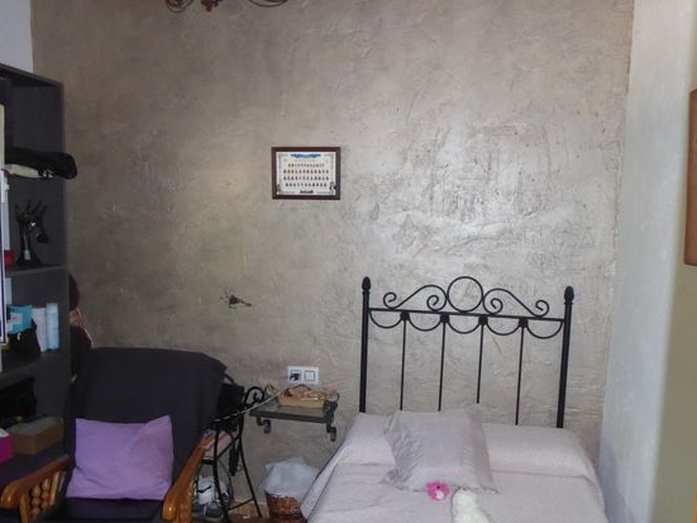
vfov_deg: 44.1
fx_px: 644
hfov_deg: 56.8
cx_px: 341
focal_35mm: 32
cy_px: 294
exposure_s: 1/60
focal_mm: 4.3
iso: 800
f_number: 3.3
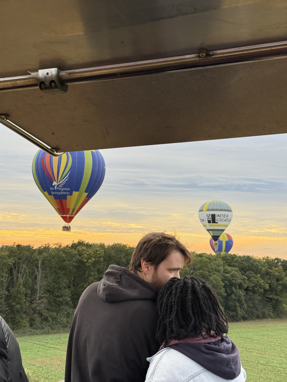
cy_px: 191
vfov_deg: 39.7
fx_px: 531
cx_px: 144
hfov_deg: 30.3
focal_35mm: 48
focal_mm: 6.76
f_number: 1.78
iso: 64
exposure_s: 1/726
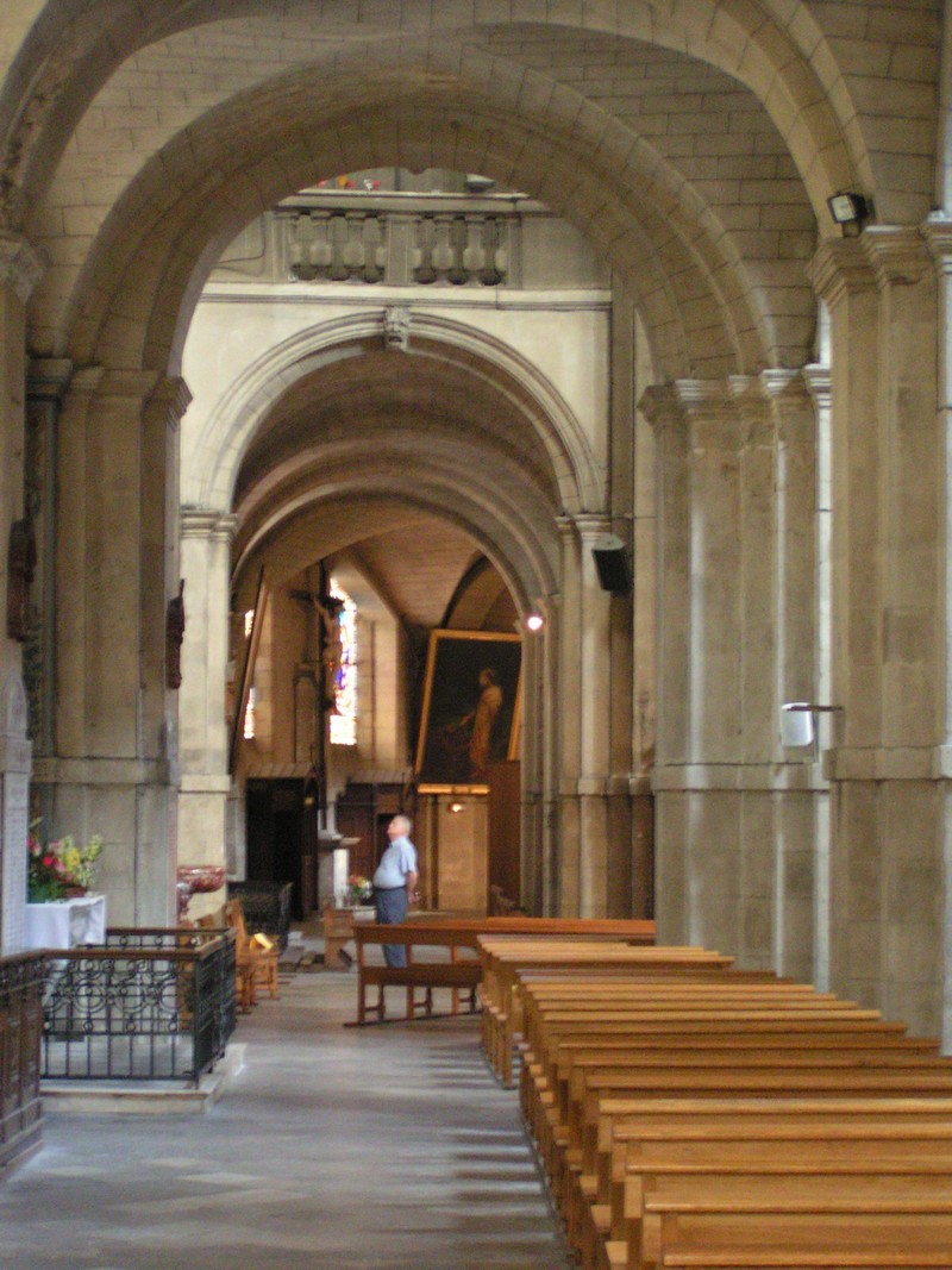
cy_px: 635
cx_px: 476
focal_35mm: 86
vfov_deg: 22.8
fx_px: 3154
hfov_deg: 17.2
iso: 400
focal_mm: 13.2
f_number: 3.2
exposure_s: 1/8
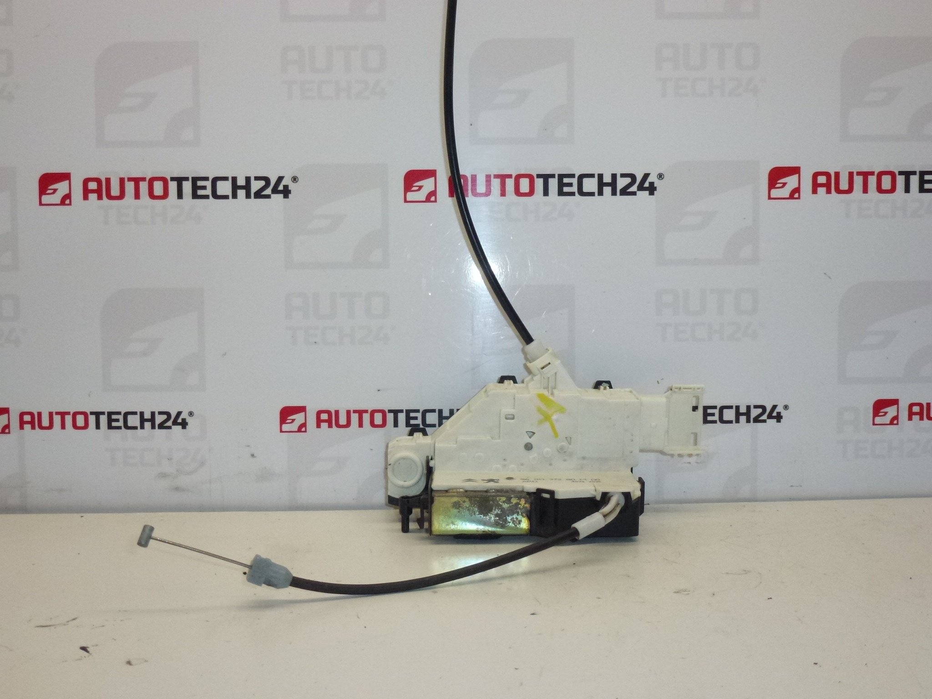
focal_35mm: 33
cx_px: 466
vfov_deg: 42.9
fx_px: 888
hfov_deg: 55.4
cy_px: 350
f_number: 3.6
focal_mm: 5.9
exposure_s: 1/320
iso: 400
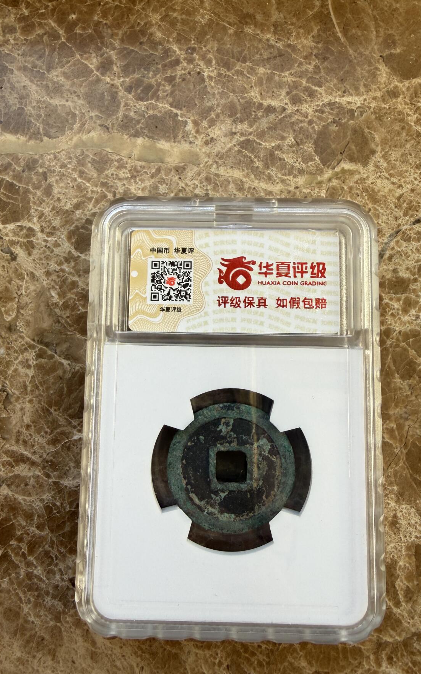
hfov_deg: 47.6
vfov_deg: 70.4
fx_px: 477
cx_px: 212
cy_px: 335
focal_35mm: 26
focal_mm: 2.22
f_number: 2.2
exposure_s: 1/195
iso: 40
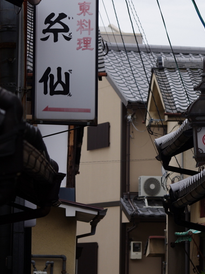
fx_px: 1729
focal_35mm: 219
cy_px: 136
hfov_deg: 6.8
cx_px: 207
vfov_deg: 9.0
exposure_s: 1/160
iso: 200
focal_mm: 100
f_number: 6.3
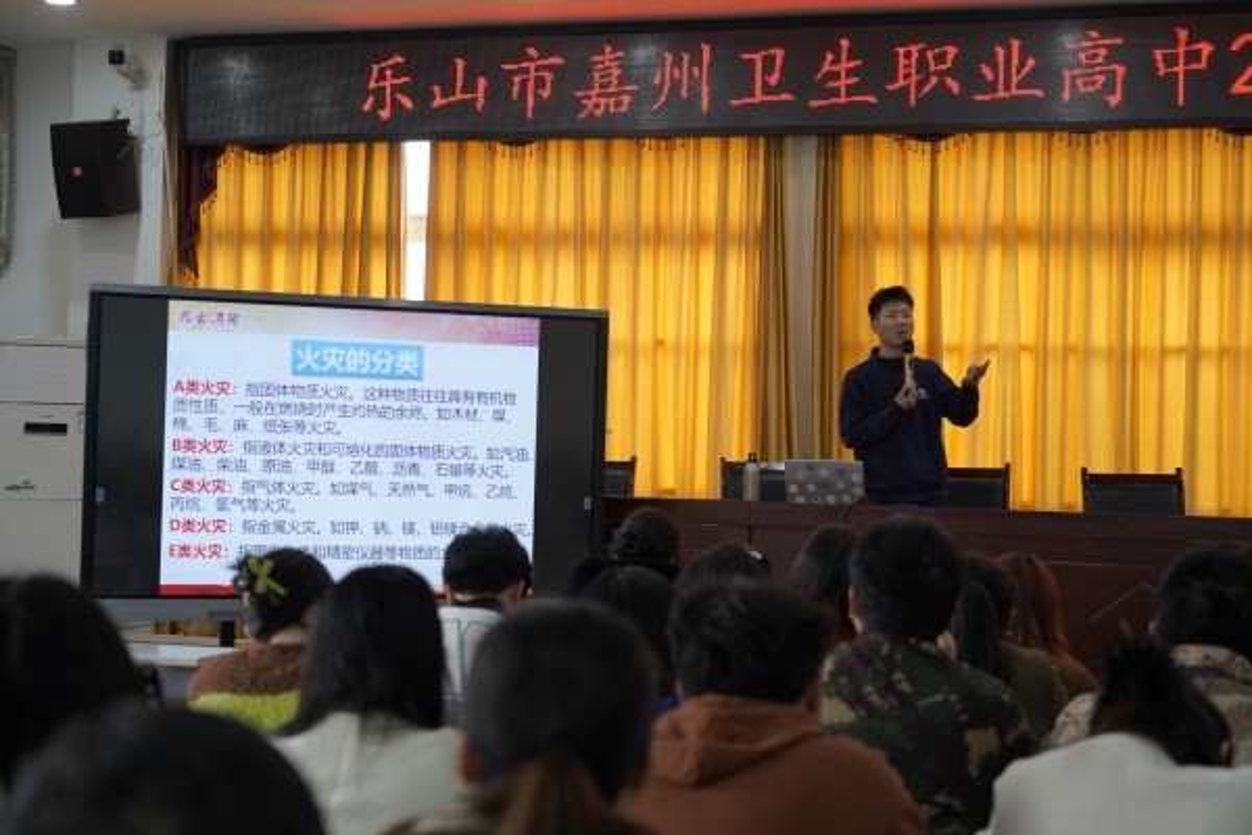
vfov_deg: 23.8
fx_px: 1982
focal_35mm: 57
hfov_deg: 35.1
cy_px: 418
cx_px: 626
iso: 640
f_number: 4
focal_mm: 57
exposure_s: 1/160
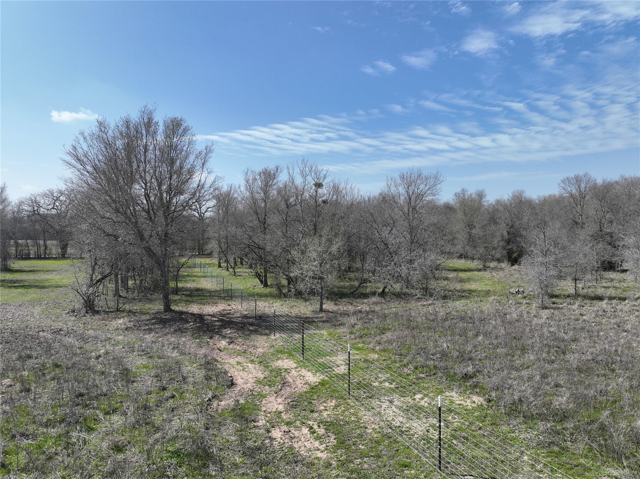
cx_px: 320
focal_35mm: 24
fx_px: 444
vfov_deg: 56.8
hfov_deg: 71.6
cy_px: 240
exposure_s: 1/2000
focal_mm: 12.29
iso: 120
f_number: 2.8
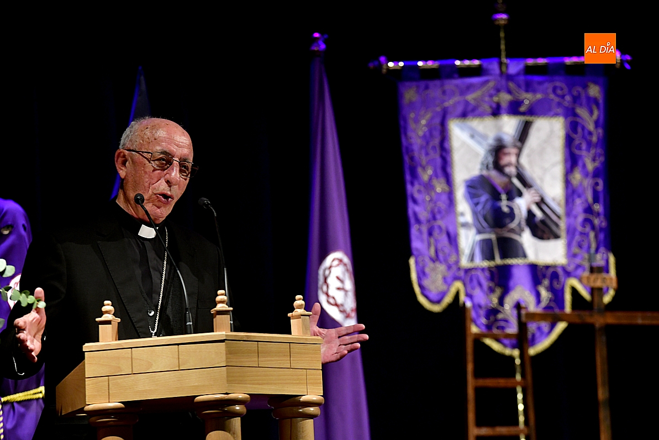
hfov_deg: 11.4
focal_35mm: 181
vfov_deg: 7.6
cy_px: 219
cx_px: 331
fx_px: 3314
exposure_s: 1/125
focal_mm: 180
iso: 3200
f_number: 5
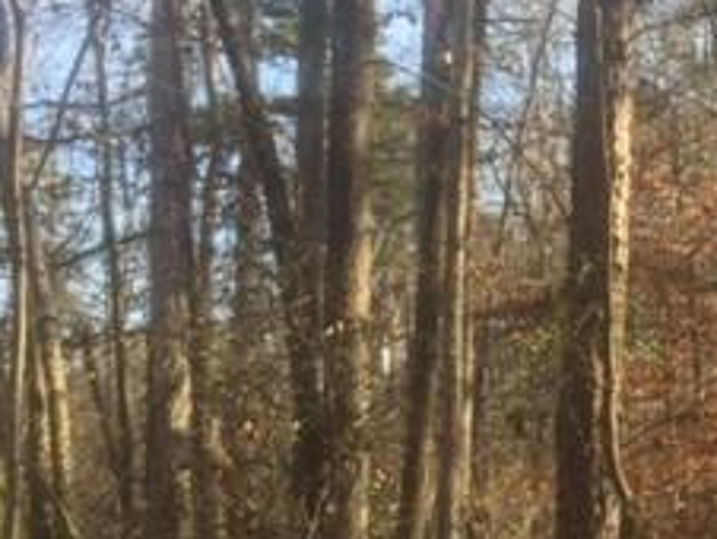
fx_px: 1700
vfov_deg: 18.0
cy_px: 241
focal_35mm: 82
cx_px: 857
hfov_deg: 22.0
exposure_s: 1/416
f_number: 2.2
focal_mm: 4.15
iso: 32
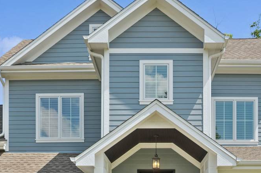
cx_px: 145
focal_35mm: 48
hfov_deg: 41.1
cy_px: 147
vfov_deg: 27.2
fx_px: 348
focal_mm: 16.9
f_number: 11
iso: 200
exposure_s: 1/200
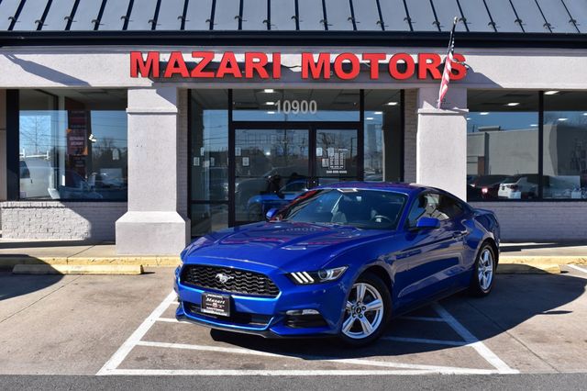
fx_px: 684
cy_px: 196
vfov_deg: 31.9
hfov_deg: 46.4
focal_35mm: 42
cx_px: 294
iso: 400
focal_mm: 28
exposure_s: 1/400
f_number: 11
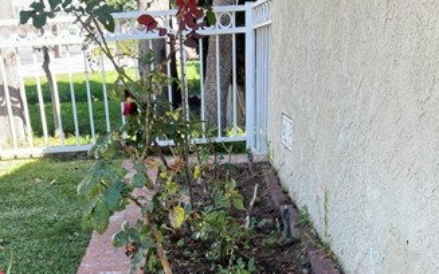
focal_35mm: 54
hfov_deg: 37.5
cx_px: 191
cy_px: 387
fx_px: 646
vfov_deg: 21.0
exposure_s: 1/239
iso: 50
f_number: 1.5
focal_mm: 5.7
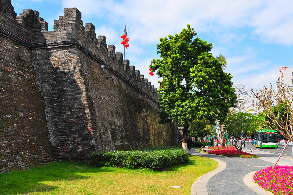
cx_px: 167
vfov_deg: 32.6
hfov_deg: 47.3
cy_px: 92
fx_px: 333
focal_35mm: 41
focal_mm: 24
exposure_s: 1/800
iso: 500
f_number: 9
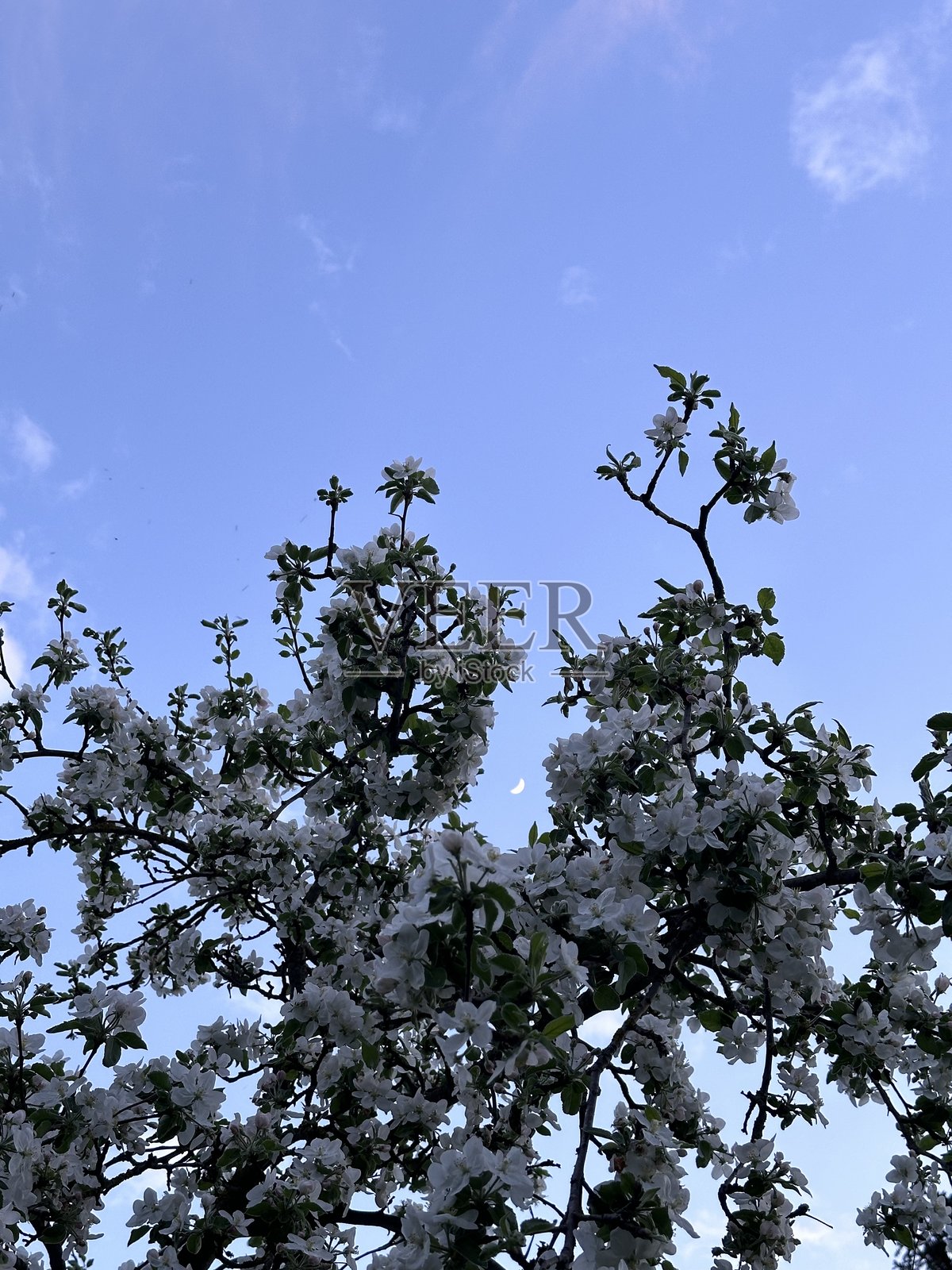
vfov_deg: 39.7
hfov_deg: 30.3
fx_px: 1760
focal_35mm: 48
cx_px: 476
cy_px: 635
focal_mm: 6.86
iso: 80
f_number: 1.78
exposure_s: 1/87
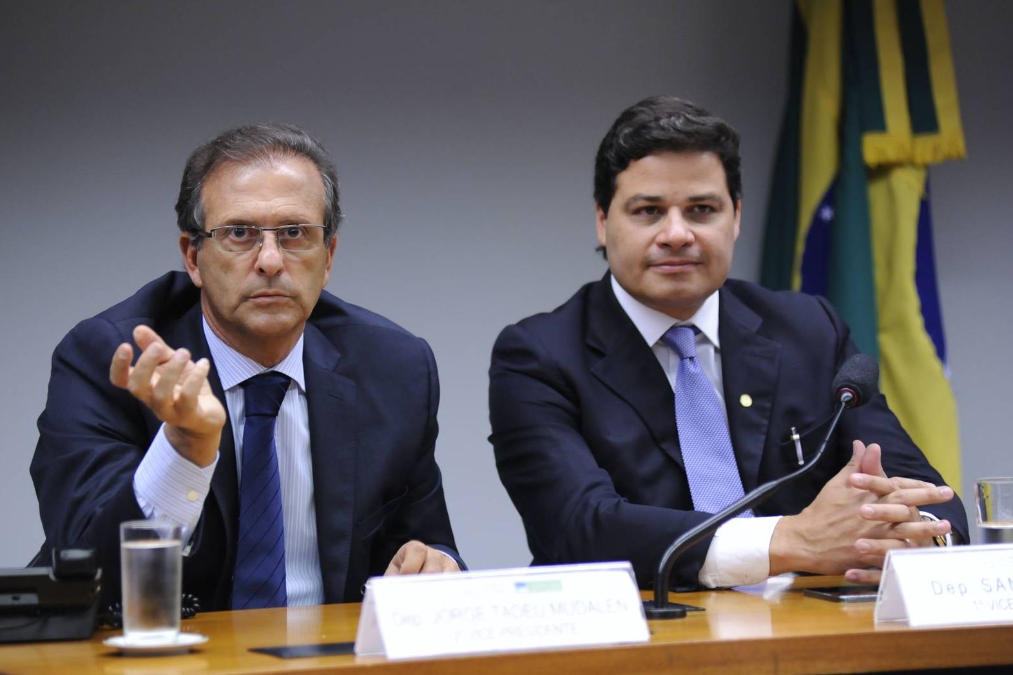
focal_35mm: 155
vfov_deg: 8.9
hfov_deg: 13.2
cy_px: 338
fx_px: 4361
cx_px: 506
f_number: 2.8
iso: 2000
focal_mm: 155
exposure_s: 1/400
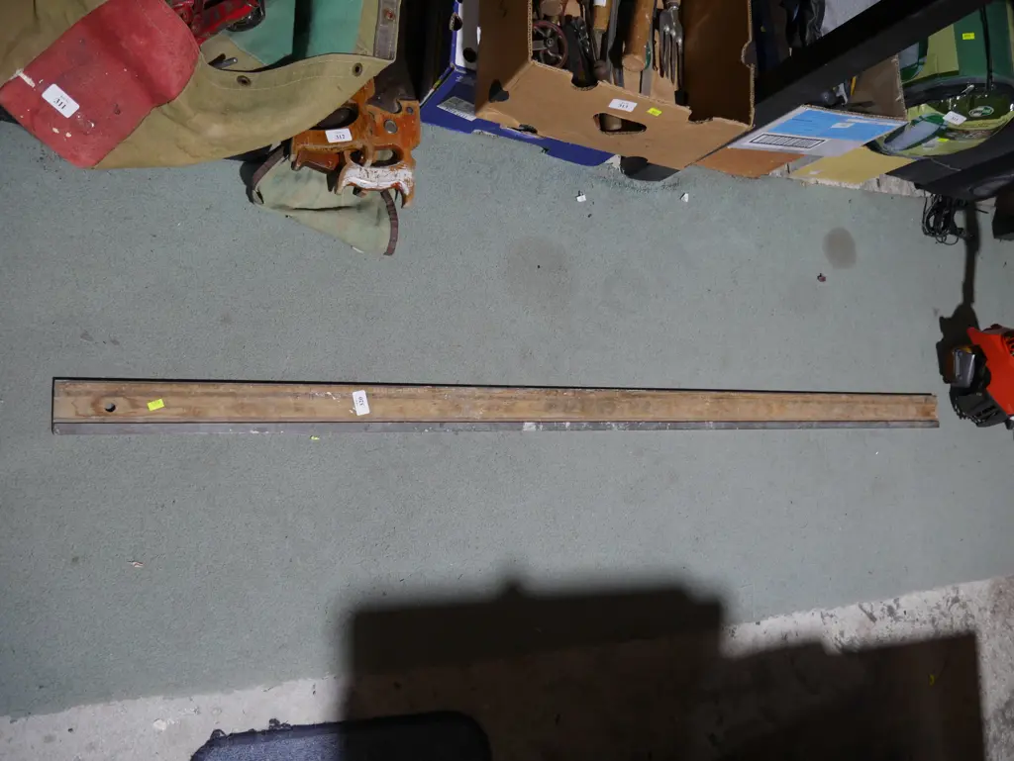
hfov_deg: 63.4
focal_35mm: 28
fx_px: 821
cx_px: 507
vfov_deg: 49.8
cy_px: 380
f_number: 3.5
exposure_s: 1/60
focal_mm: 14
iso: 400
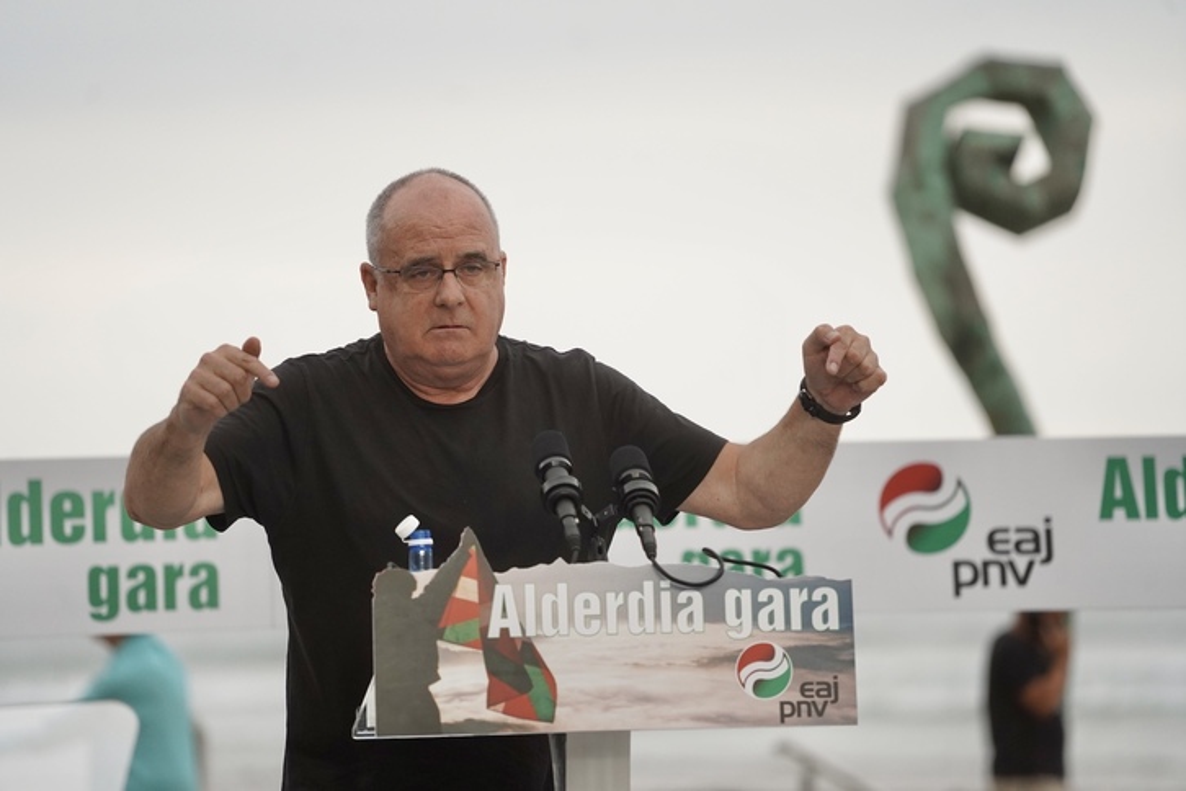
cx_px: 593
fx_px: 6588
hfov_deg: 10.3
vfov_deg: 6.9
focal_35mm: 200
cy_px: 396
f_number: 4
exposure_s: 1/400
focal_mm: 200
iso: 2000
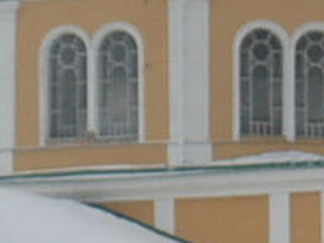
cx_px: -37
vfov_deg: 3.2
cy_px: 80
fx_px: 4374
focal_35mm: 467
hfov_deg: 4.2
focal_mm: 17.4
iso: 100
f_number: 5
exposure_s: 1/125
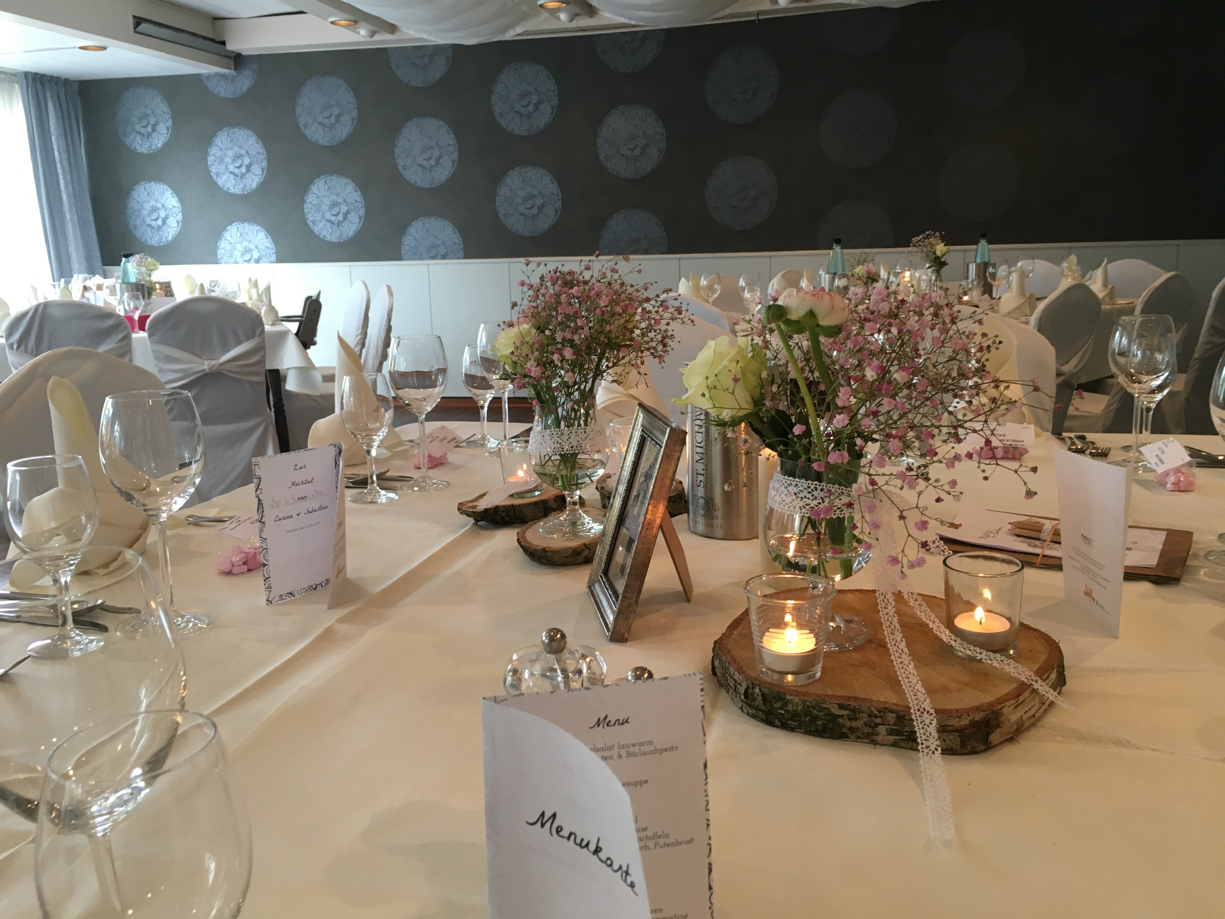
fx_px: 1026
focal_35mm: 29
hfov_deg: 61.7
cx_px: 612
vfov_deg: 48.2
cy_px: 460
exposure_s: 1/33
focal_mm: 4.15
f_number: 2.2
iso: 100
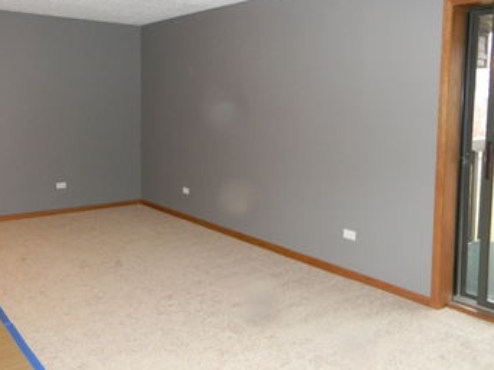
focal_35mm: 35
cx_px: 232
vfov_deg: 40.4
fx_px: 499
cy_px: 140
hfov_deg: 52.6
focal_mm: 5
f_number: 3.5
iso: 463
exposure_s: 1/26
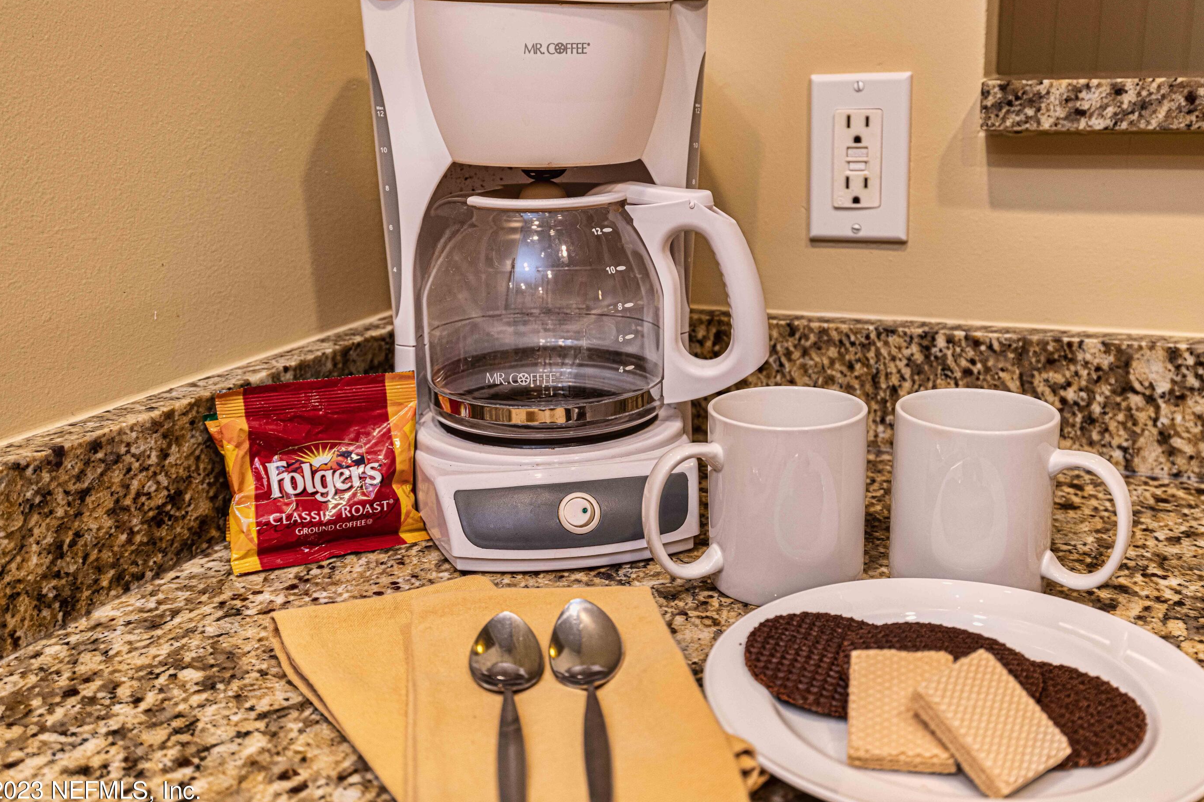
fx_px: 1271
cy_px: 395
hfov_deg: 50.7
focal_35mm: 38
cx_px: 623
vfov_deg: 35.1
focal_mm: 35
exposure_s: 1/20
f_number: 4.5
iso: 320
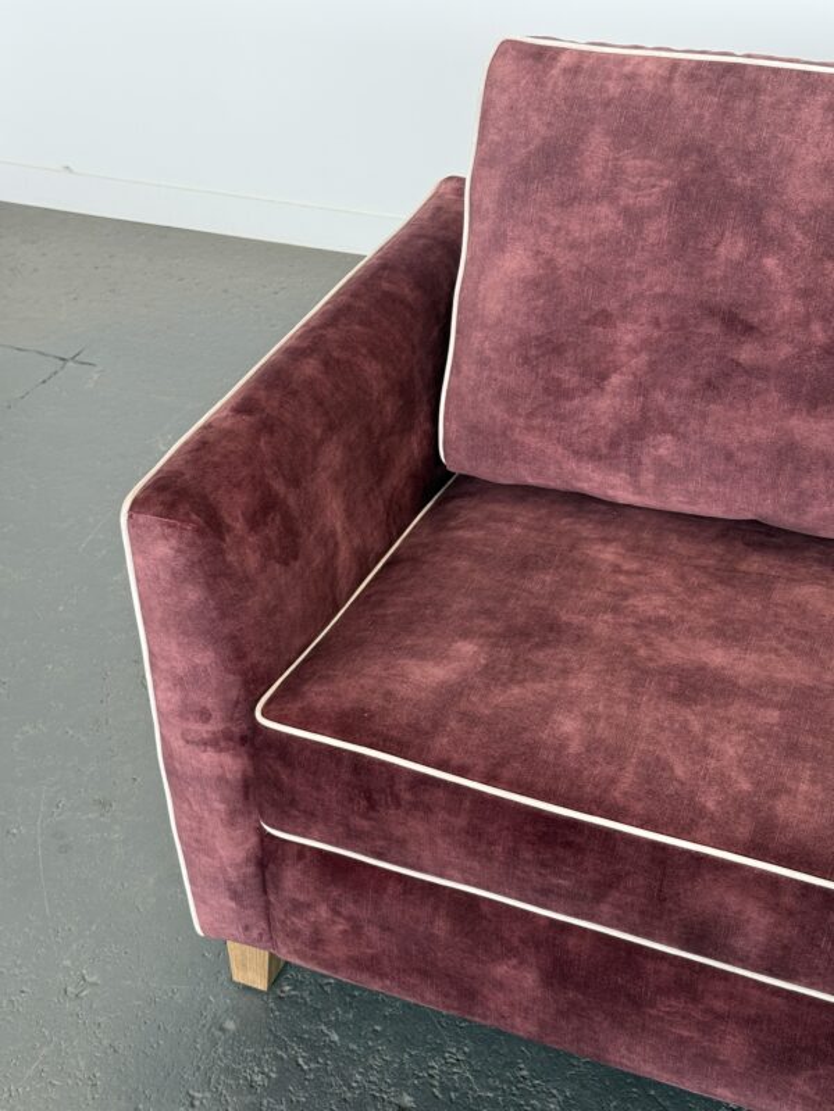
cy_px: 556
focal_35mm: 48
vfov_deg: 39.7
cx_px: 417
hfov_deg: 30.3
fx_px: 1542
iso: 125
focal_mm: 6.76
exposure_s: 1/129
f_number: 1.78
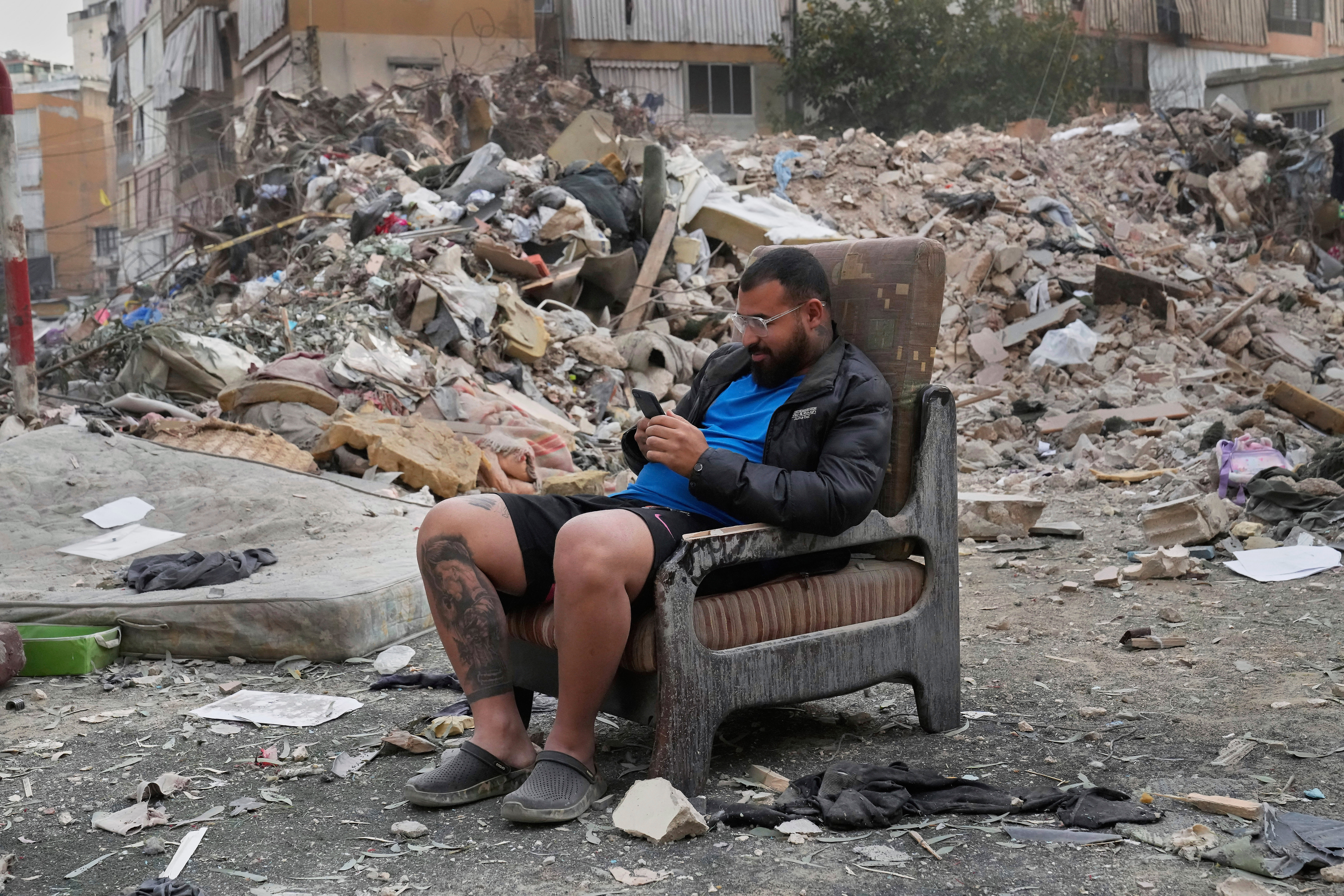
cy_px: 448
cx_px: 672
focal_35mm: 45
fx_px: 1680
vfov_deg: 29.9
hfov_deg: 43.6
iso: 6400
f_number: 7.1
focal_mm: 45
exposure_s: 1/1250
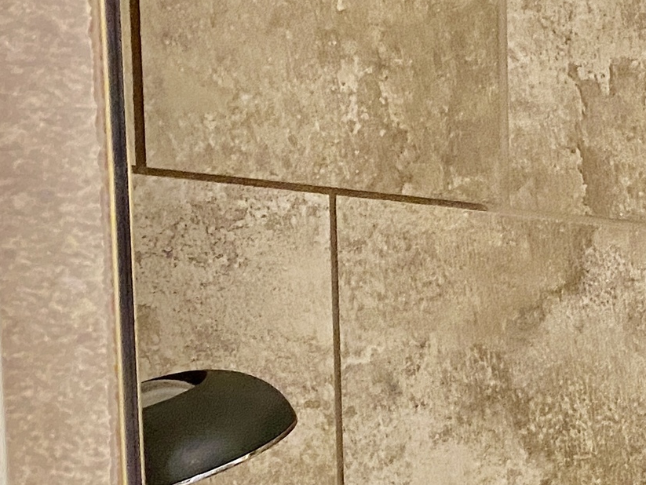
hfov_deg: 19.0
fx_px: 1811
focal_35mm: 97
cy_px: 769
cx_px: 802
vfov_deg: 14.1
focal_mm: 4.25
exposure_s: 1/60
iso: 400
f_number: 1.8
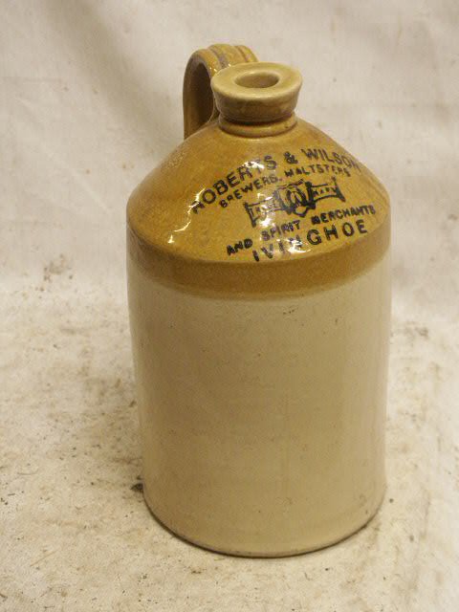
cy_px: 306
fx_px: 1856
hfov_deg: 14.1
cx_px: 230
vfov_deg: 18.7
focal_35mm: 105
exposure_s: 1/15
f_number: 3.5
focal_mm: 25.96
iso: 200
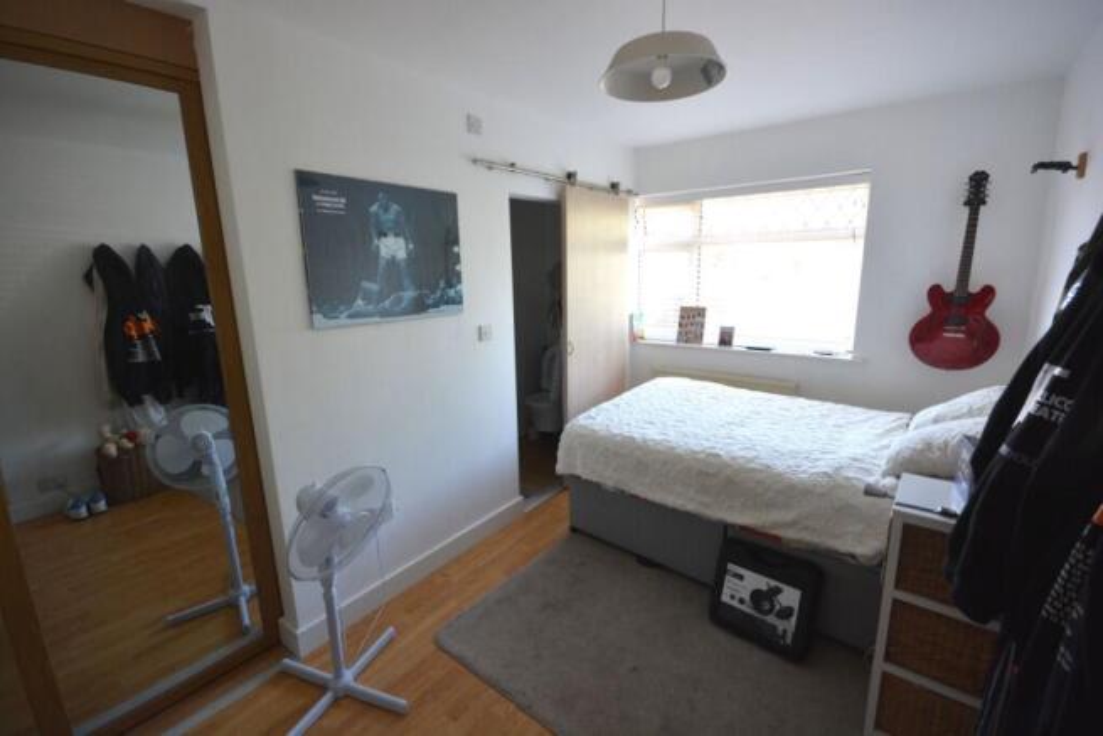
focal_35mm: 15
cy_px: 368
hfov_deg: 100.4
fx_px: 460
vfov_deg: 77.4
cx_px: 552
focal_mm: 10
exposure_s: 1/25
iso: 400
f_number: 8
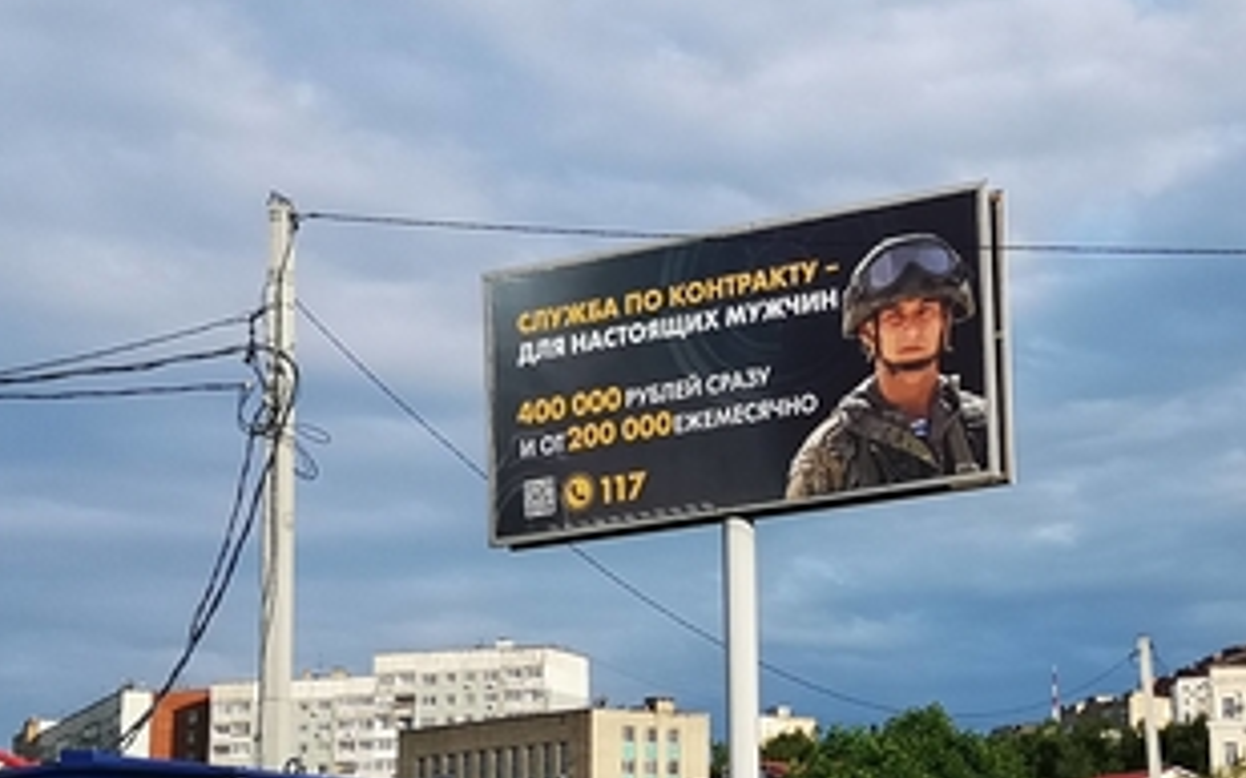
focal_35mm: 74
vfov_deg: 17.6
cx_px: 875
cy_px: 456
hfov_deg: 27.6
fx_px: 2512
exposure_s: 1/1232
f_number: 1.8
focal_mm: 5.58
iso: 50
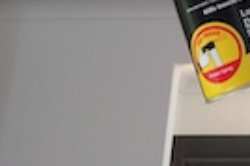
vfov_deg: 9.1
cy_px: -229
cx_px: 407
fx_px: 936
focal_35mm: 135
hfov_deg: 14.0
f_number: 2.2
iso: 40
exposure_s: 1/60
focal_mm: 4.15
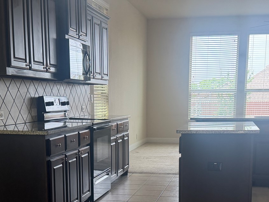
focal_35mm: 58
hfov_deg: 33.2
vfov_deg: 24.6
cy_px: 178
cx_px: 143
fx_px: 451
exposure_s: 1/204
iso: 200
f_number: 1.78
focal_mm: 6.76
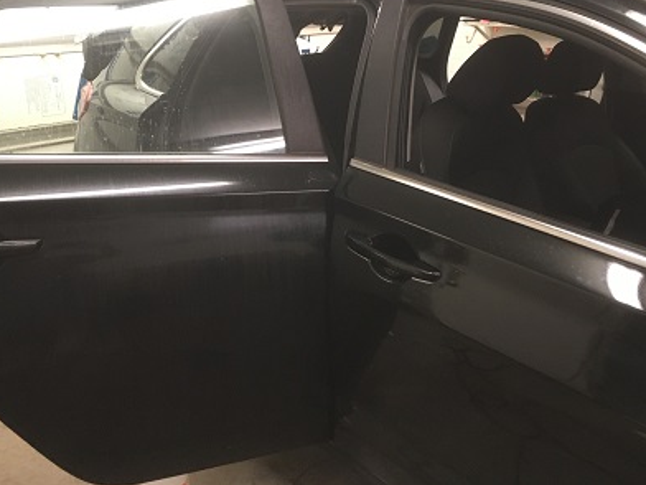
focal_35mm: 34
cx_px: 318
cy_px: 205
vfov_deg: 41.7
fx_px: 635
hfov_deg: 54.0
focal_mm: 4.15
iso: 125
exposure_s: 1/30
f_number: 2.2
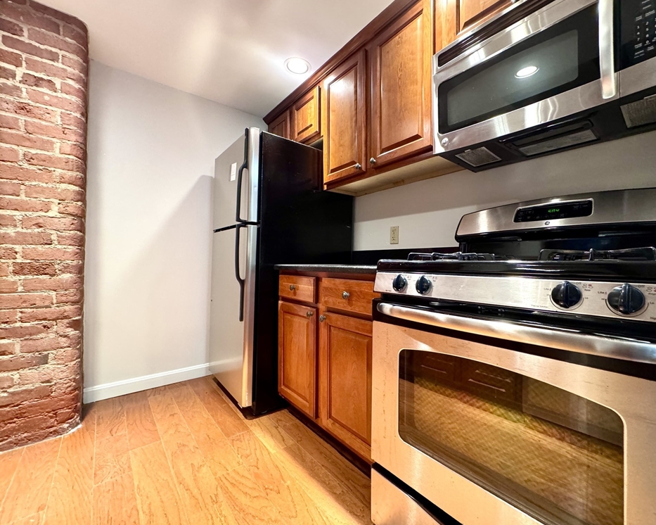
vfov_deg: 84.0
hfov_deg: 96.6
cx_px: 354
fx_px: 291
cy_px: 261
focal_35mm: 15
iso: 800
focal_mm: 2.22
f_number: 2.2
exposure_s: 1/60
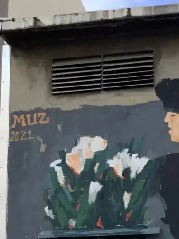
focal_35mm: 74
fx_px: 510
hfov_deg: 19.6
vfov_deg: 24.8
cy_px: 250
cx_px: 153
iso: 25
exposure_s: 1/1018
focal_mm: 3.3
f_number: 2.4
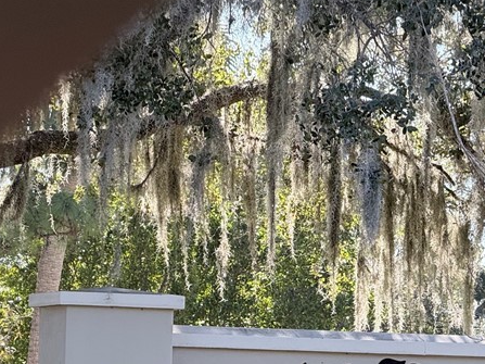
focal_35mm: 275
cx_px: 240
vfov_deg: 5.4
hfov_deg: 7.2
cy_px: 410
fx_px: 3852
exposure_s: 1/325
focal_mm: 15.66
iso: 64
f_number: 2.8
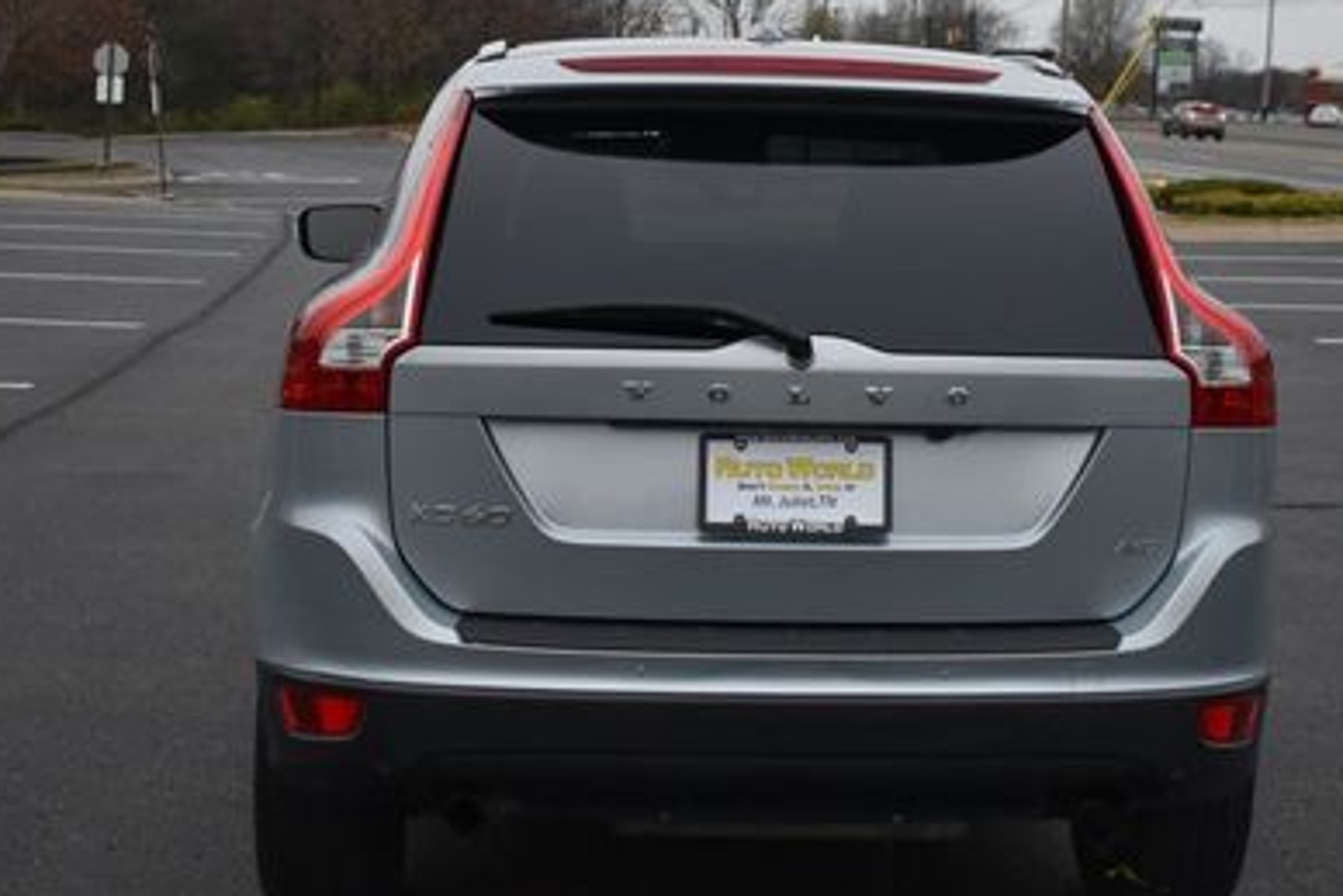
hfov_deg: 28.1
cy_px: 289
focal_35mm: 72
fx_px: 2680
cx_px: 782
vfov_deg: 18.9
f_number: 4.2
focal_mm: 29
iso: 800
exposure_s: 1/250
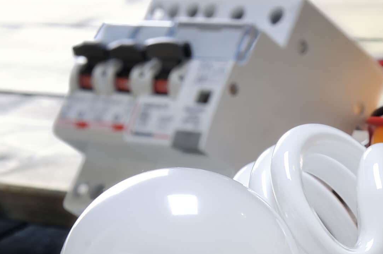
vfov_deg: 10.1
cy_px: 309
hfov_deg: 14.8
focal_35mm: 133
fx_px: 1414
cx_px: 489
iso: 200
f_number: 11
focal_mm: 50
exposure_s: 1/160
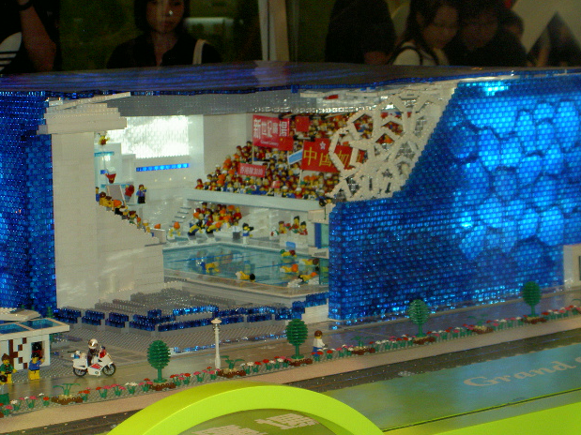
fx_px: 2030
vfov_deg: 12.2
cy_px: 219
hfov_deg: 16.3
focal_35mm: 121
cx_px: 297
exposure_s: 1/100
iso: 200
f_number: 4.9
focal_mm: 24
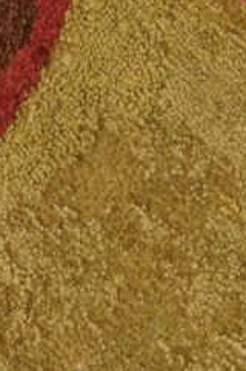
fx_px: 1099
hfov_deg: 12.8
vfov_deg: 19.0
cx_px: 135
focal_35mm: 107
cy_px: 99
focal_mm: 19
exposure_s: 1/160
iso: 2500
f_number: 4
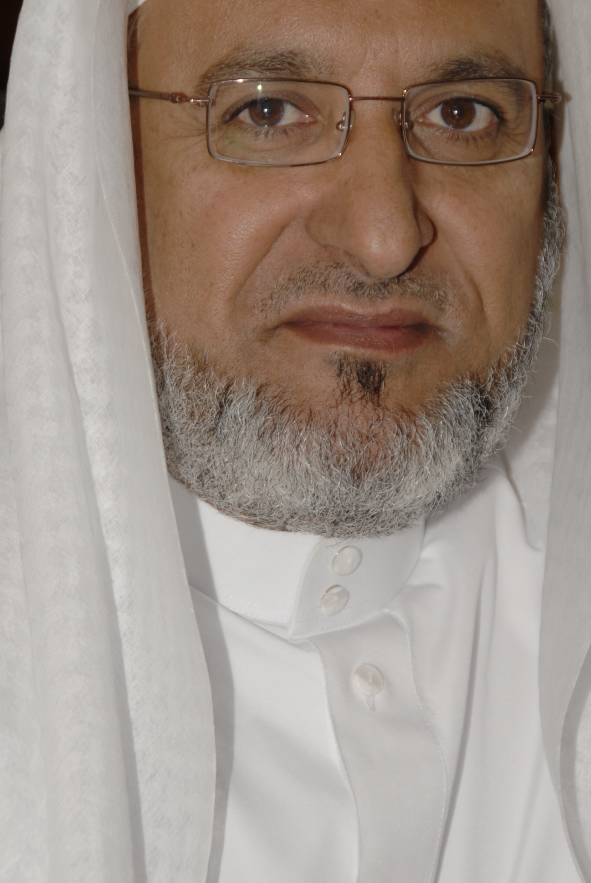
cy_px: 357
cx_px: 374
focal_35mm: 258
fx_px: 6334
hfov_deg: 5.3
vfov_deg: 8.0
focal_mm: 112
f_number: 5.3
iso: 100
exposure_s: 1/200
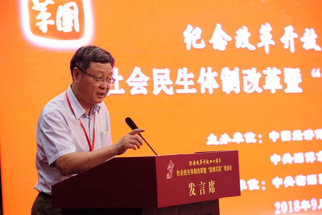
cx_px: 161
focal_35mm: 122
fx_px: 1091
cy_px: 108
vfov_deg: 11.2
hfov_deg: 16.8
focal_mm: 122
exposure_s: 1/80
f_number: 3.5
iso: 2500
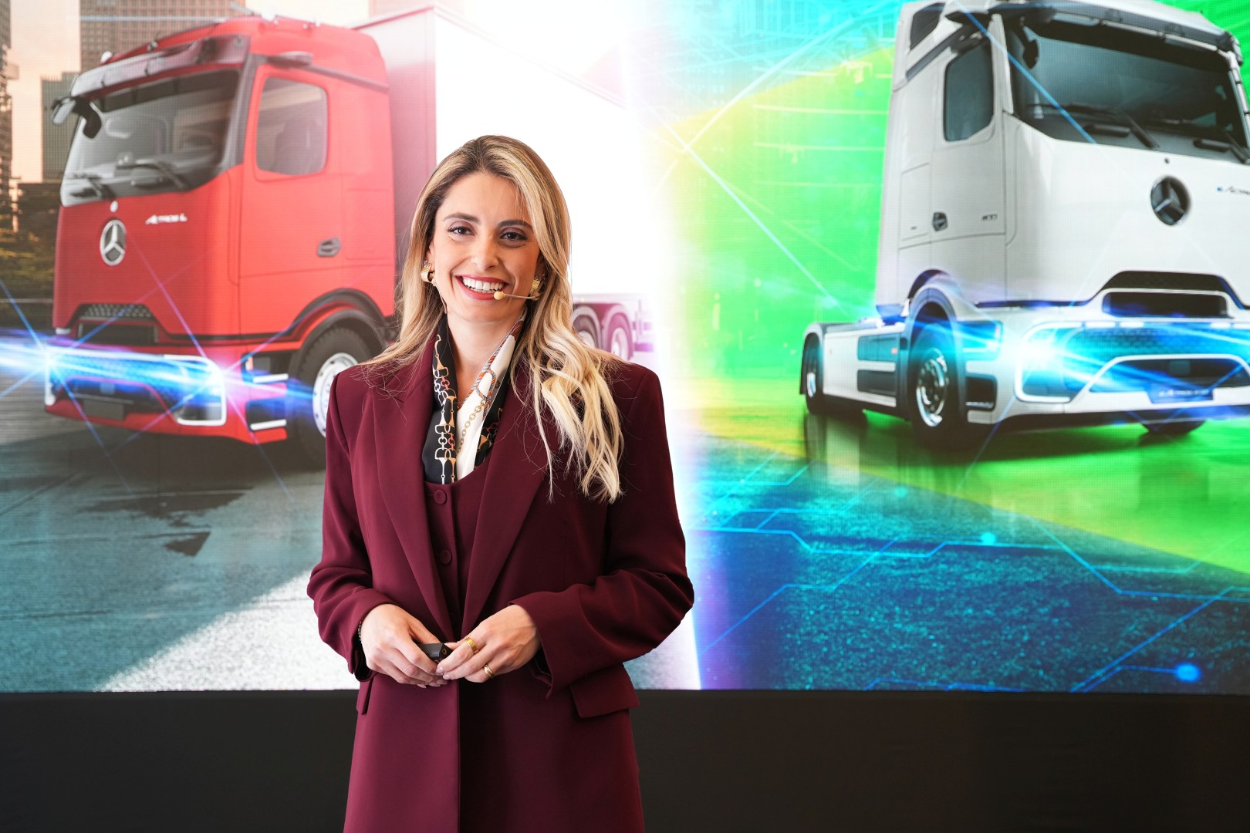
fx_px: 1857
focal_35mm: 54
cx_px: 625
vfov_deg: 25.3
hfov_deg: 37.2
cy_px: 416
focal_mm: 53.5
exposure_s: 1/200
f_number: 4
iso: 800
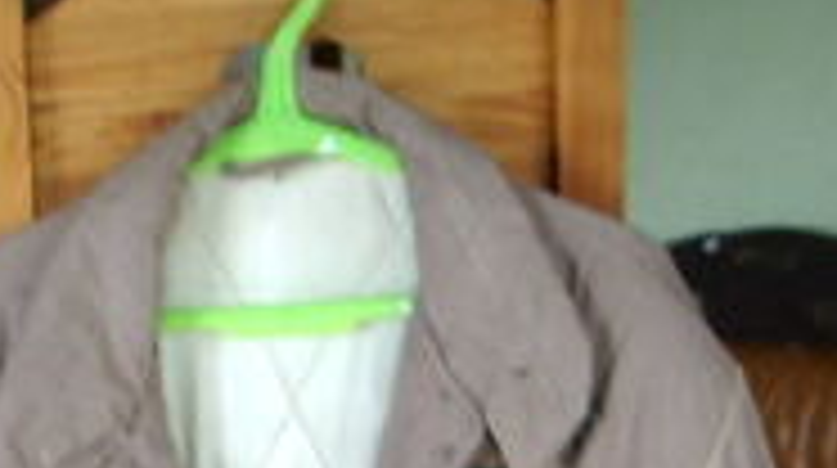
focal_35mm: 107
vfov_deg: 10.7
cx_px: 310
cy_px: 792
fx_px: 2371
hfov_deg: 20.0
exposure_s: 1/13
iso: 100
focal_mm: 5.8
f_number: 2.6
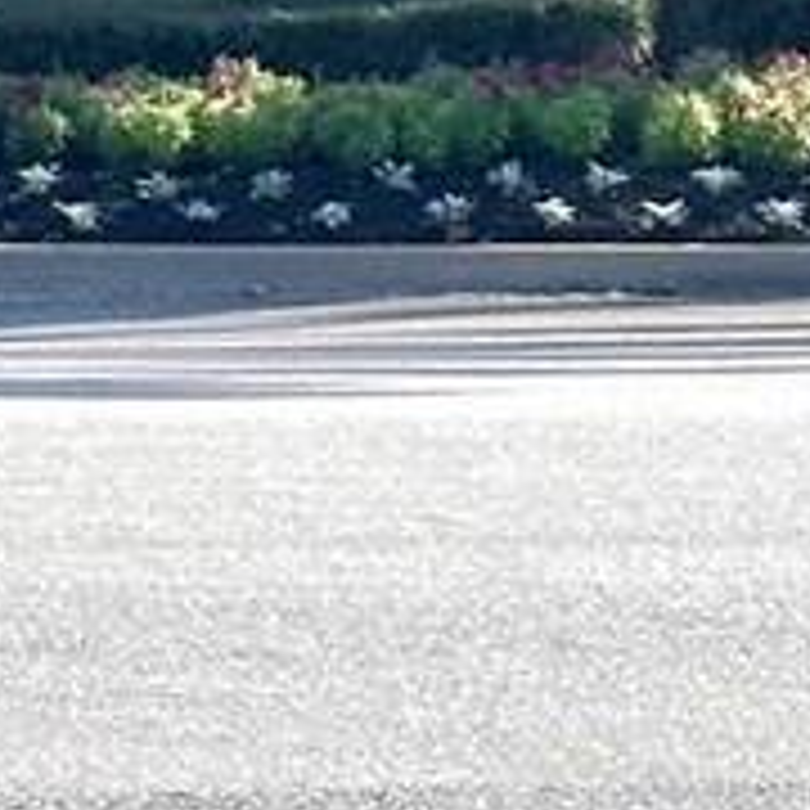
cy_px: -909
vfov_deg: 4.6
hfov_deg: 4.6
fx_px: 10007
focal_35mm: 378
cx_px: 688
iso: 64
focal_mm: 6.86
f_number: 1.78
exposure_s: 1/3731
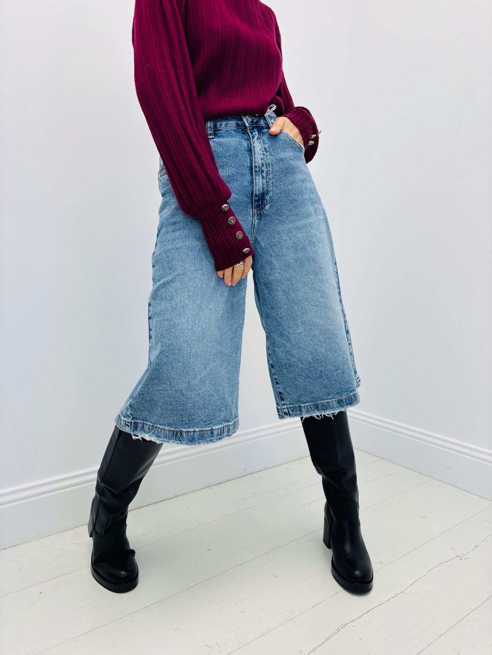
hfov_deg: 53.1
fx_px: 493
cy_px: 328
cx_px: 246
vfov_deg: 67.3
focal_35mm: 26
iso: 32
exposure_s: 1/130
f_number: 1.6
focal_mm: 5.96
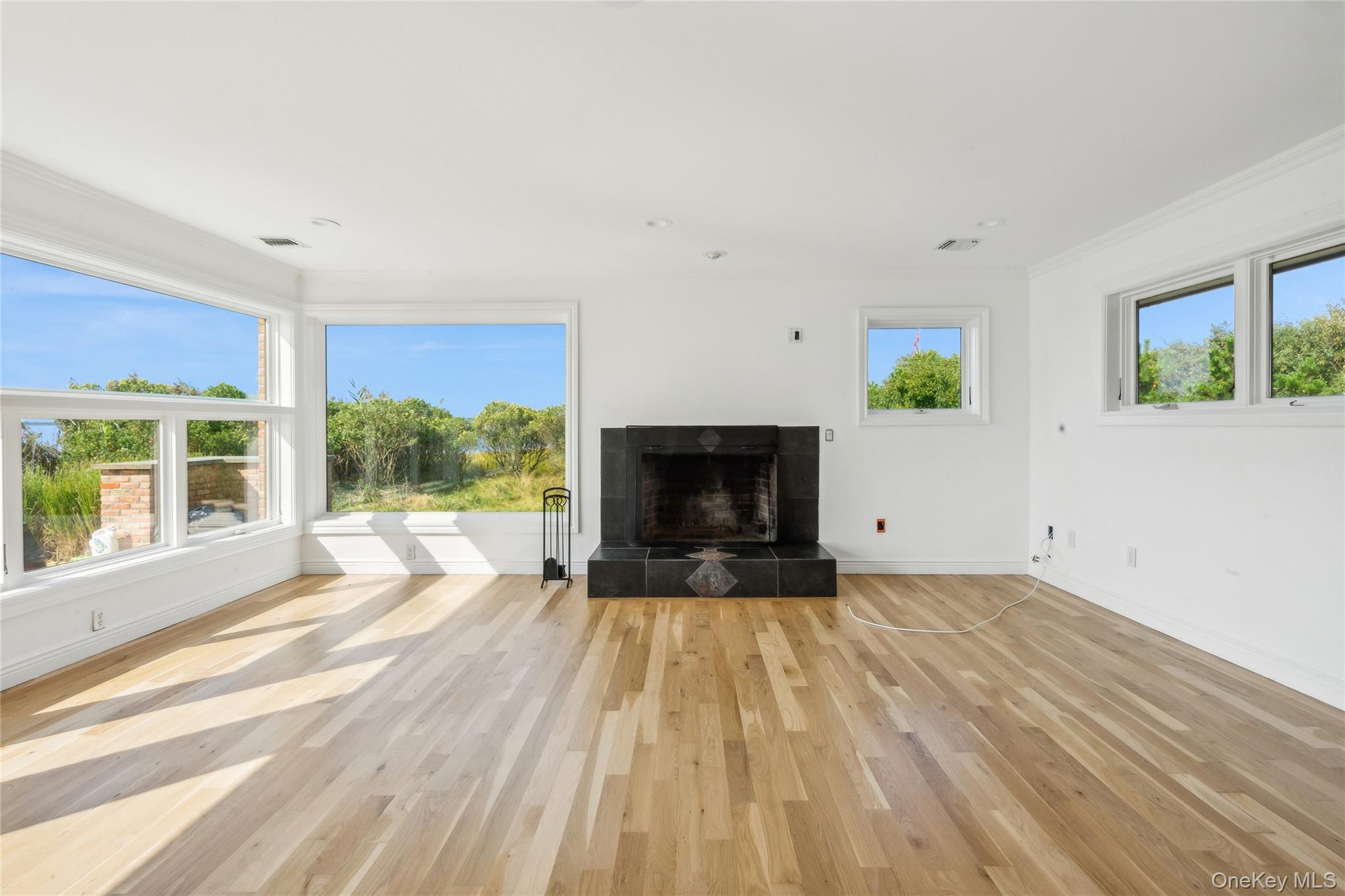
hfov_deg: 96.8
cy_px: 448
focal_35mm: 16
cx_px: 672
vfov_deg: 73.7
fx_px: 598
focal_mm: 16
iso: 250
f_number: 20
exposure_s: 1/13
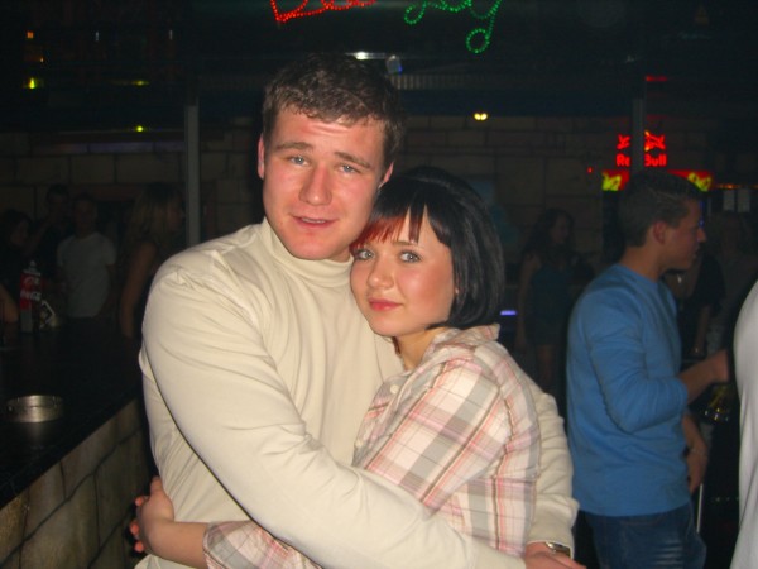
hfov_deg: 49.0
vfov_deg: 37.7
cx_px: 379
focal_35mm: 38
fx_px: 832
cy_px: 284
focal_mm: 7.9
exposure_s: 1/60
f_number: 2.8
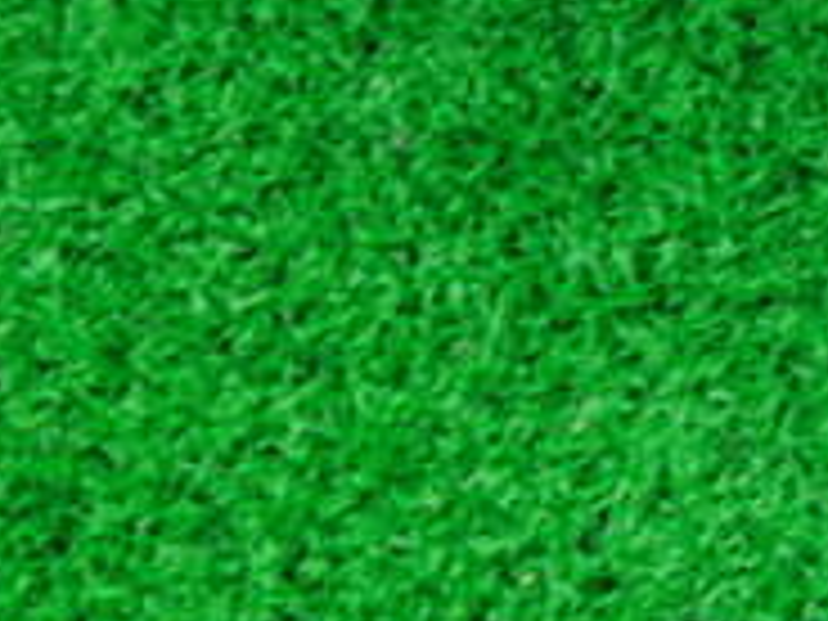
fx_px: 3086
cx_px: 1188
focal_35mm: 129
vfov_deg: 11.4
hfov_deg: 14.4
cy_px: 104
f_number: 3.6
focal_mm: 6.42
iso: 400
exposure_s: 1/25
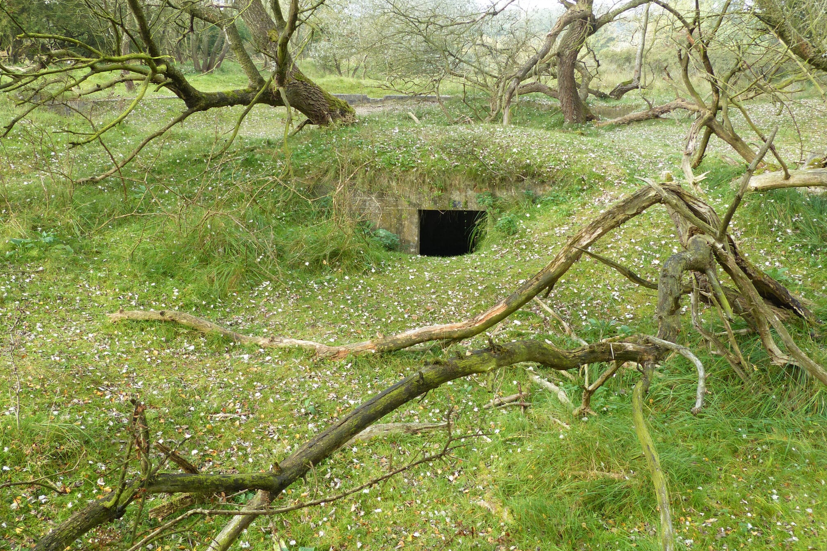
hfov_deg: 50.7
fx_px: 873
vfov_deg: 35.0
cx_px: 410
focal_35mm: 38
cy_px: 247
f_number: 4
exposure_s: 1/125
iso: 100
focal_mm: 6.4
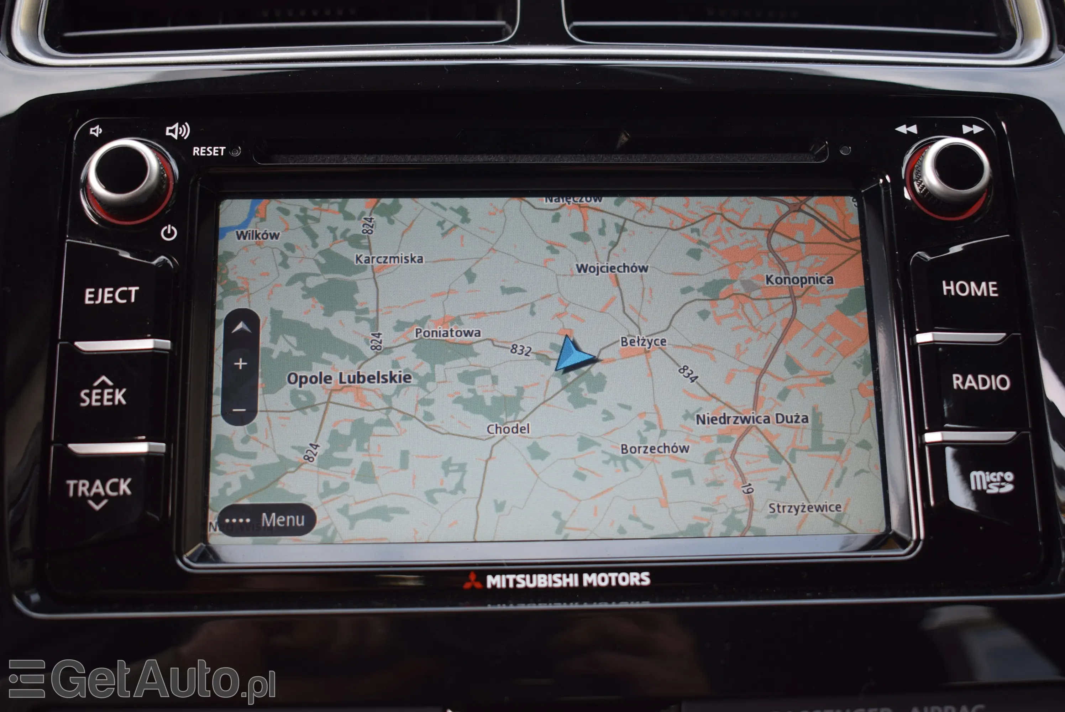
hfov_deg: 42.3
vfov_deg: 29.0
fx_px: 1377
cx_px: 532
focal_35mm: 46
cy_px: 356
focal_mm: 31
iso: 400
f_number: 4.5
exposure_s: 1/80
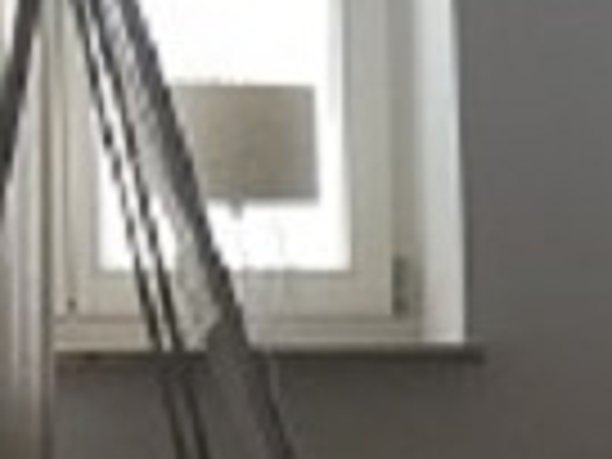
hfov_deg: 10.1
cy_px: 585
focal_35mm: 170
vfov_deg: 8.6
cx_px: 1480
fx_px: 3006
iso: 40
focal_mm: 4.15
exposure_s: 1/100
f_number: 2.2
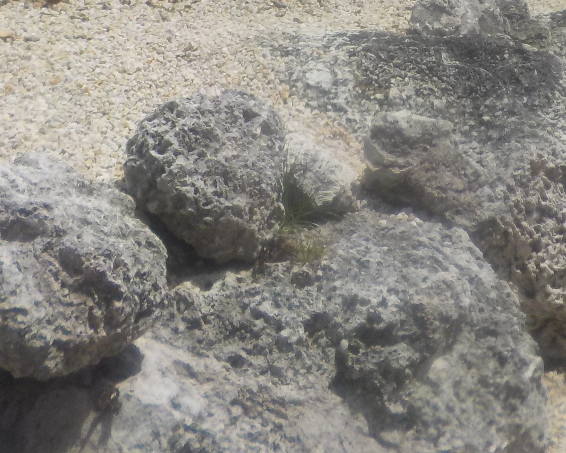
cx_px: 429
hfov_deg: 24.5
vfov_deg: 18.5
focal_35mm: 77
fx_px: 1290
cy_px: -135
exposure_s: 1/1600
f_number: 3.3
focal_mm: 4.1
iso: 125
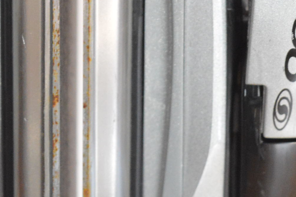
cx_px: 51
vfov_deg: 6.3
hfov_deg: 9.5
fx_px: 1776
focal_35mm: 216
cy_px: 10
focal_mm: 48
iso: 3200
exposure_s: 1/60
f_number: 5.3
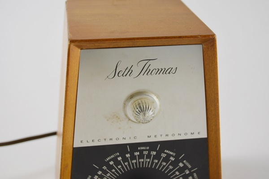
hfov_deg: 33.4
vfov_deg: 22.6
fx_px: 448
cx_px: 134
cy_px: 90
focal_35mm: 60
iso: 200
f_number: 5.6
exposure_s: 1/125
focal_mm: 40
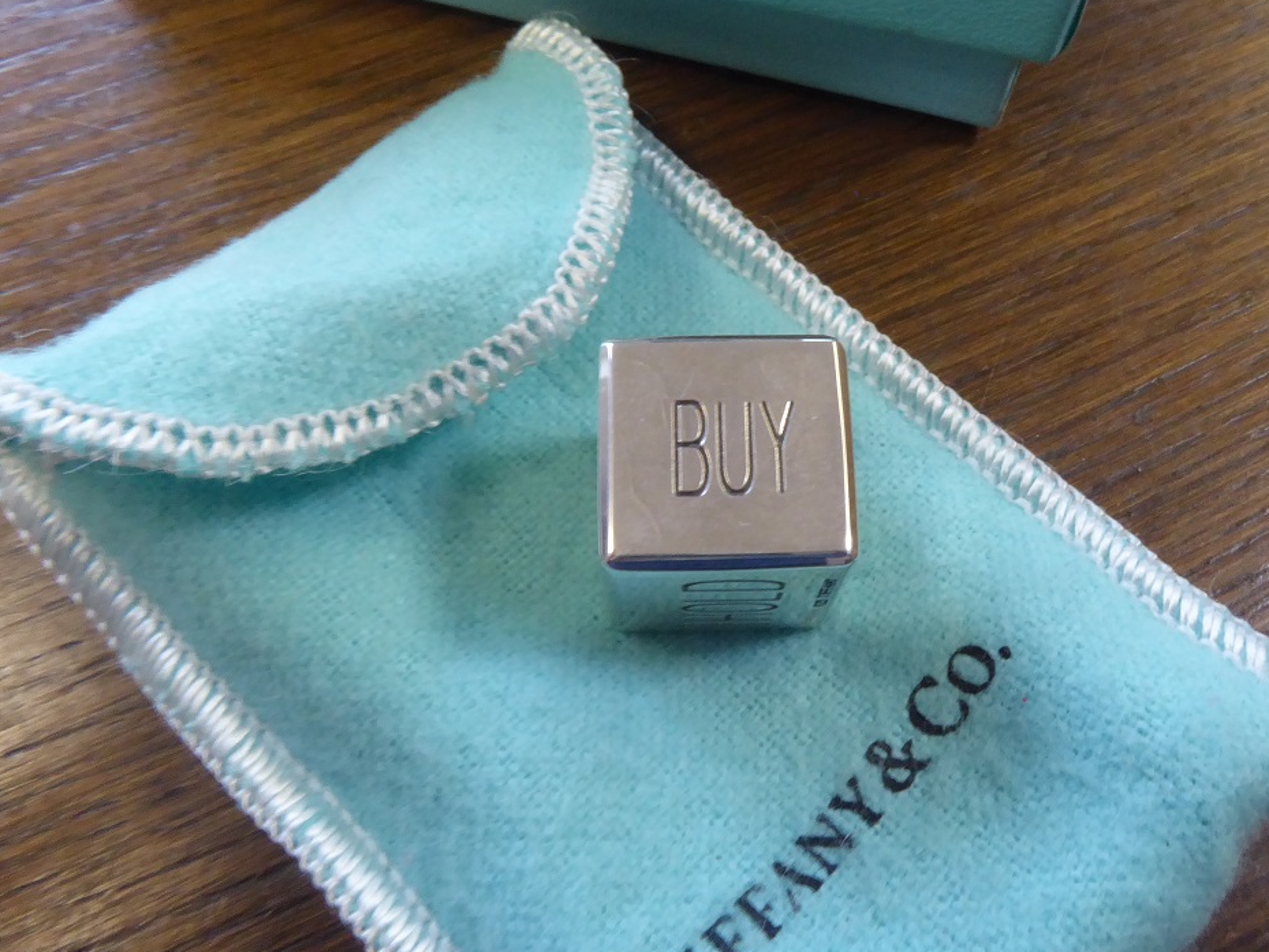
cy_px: 467
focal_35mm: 31
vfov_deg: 45.4
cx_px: 725
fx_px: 1137
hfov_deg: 58.1
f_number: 8
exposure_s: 1/10
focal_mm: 4.3
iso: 400
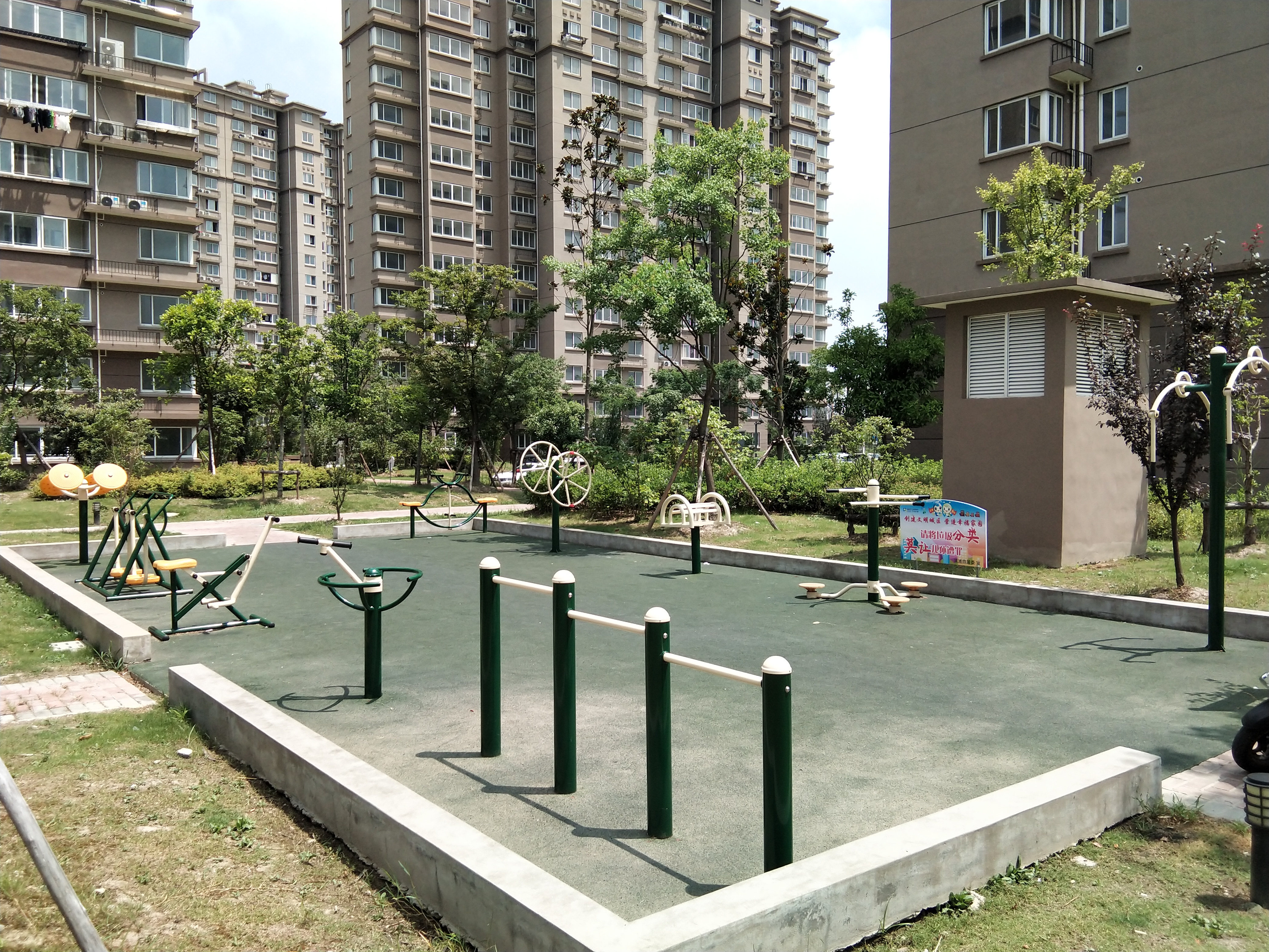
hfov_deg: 58.4
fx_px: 1136
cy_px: 476
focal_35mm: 31
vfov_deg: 45.4
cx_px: 634
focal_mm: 3.69
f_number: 2.2
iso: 50
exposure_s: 1/725
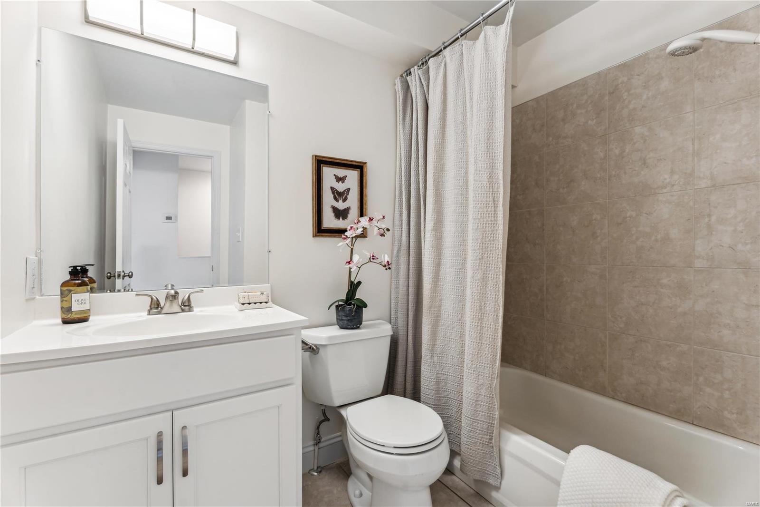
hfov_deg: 96.7
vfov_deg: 73.7
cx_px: 380
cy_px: 254
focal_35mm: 16
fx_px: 338
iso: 100
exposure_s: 1/4
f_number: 8
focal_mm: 16
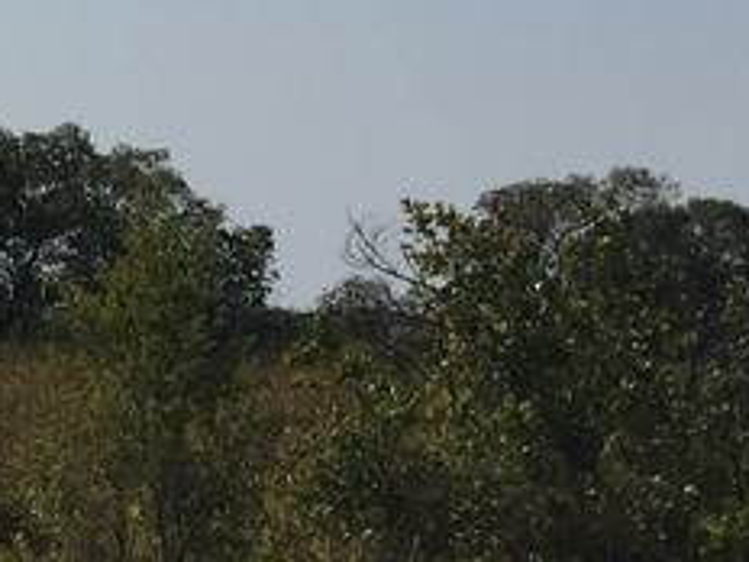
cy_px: 333
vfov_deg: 9.3
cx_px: -998
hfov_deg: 10.7
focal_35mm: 160
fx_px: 3462
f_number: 2.2
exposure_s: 1/2825
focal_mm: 4.15
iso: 32
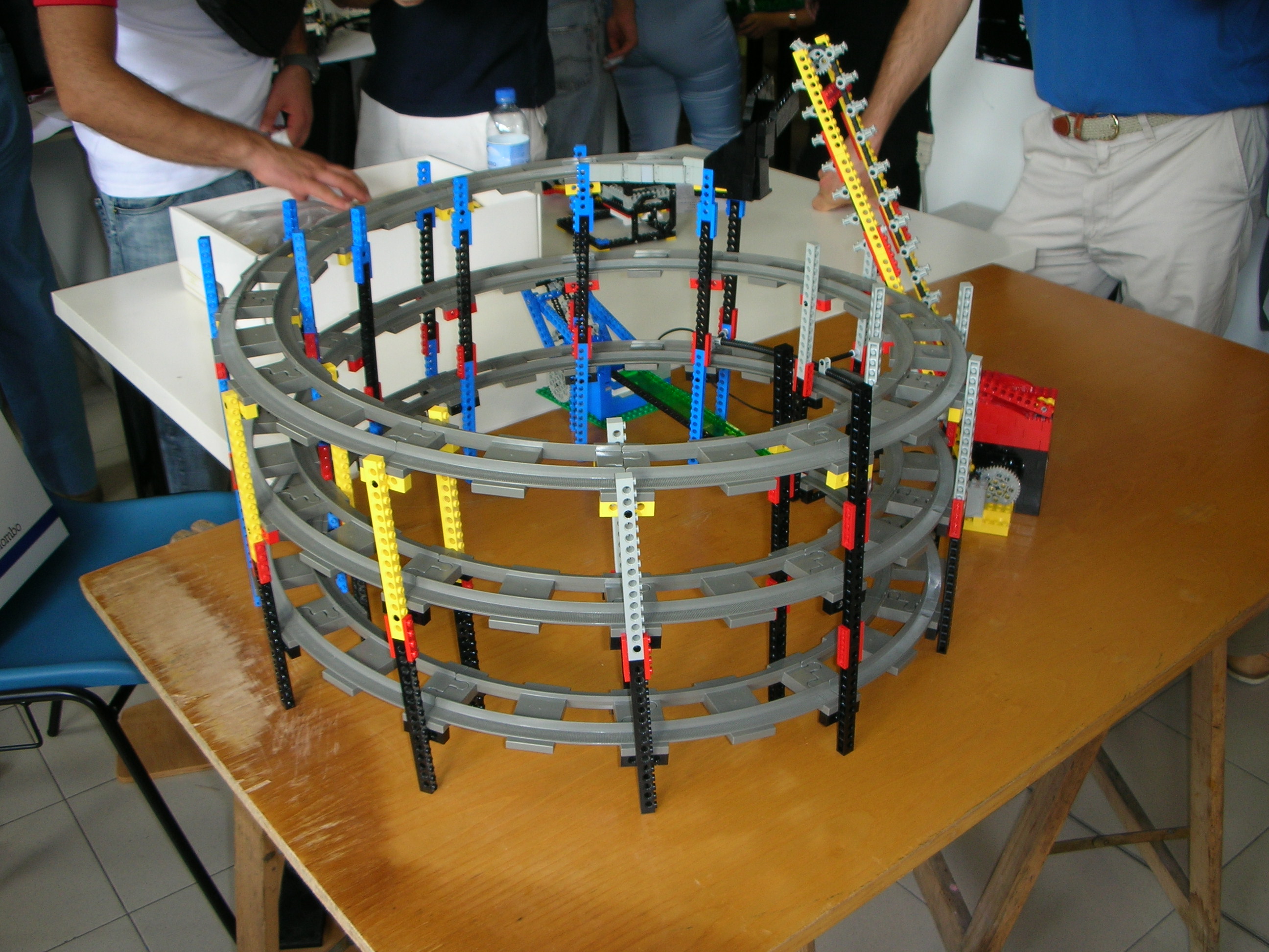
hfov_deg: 52.6
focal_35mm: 35
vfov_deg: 40.7
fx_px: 1283
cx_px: 634
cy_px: 476
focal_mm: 5.8
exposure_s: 1/30
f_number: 3
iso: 50
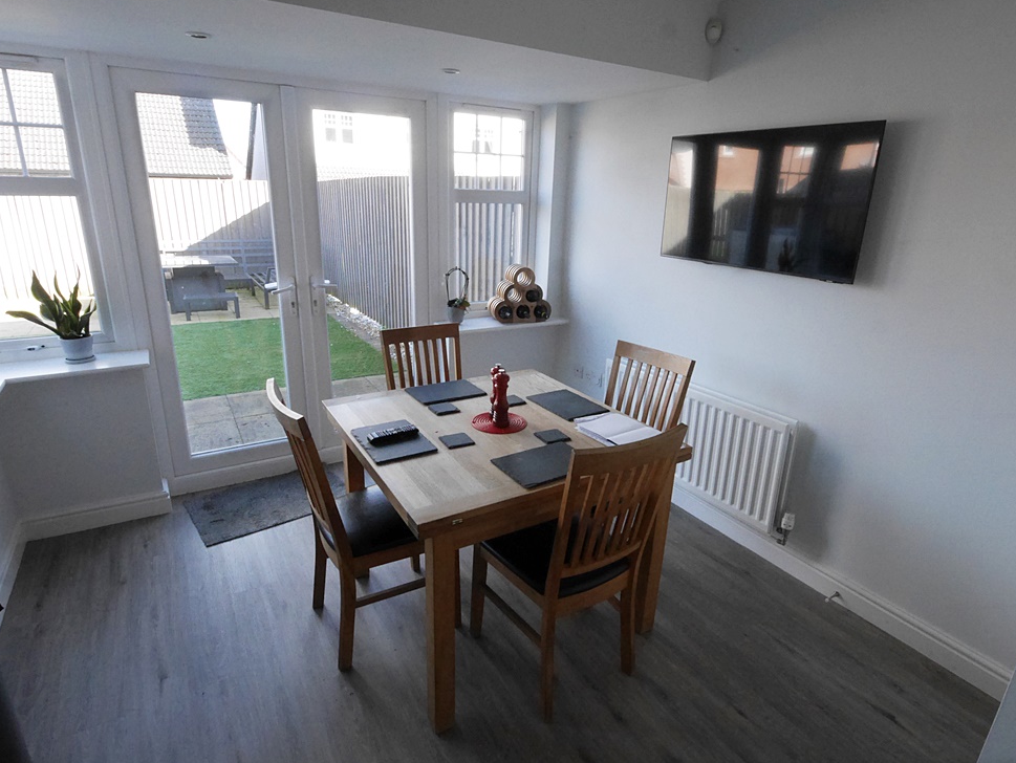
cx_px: 520
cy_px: 370
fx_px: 558
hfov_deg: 84.6
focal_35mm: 19
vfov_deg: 68.7
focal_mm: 9
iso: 2500
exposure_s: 1/60
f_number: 18
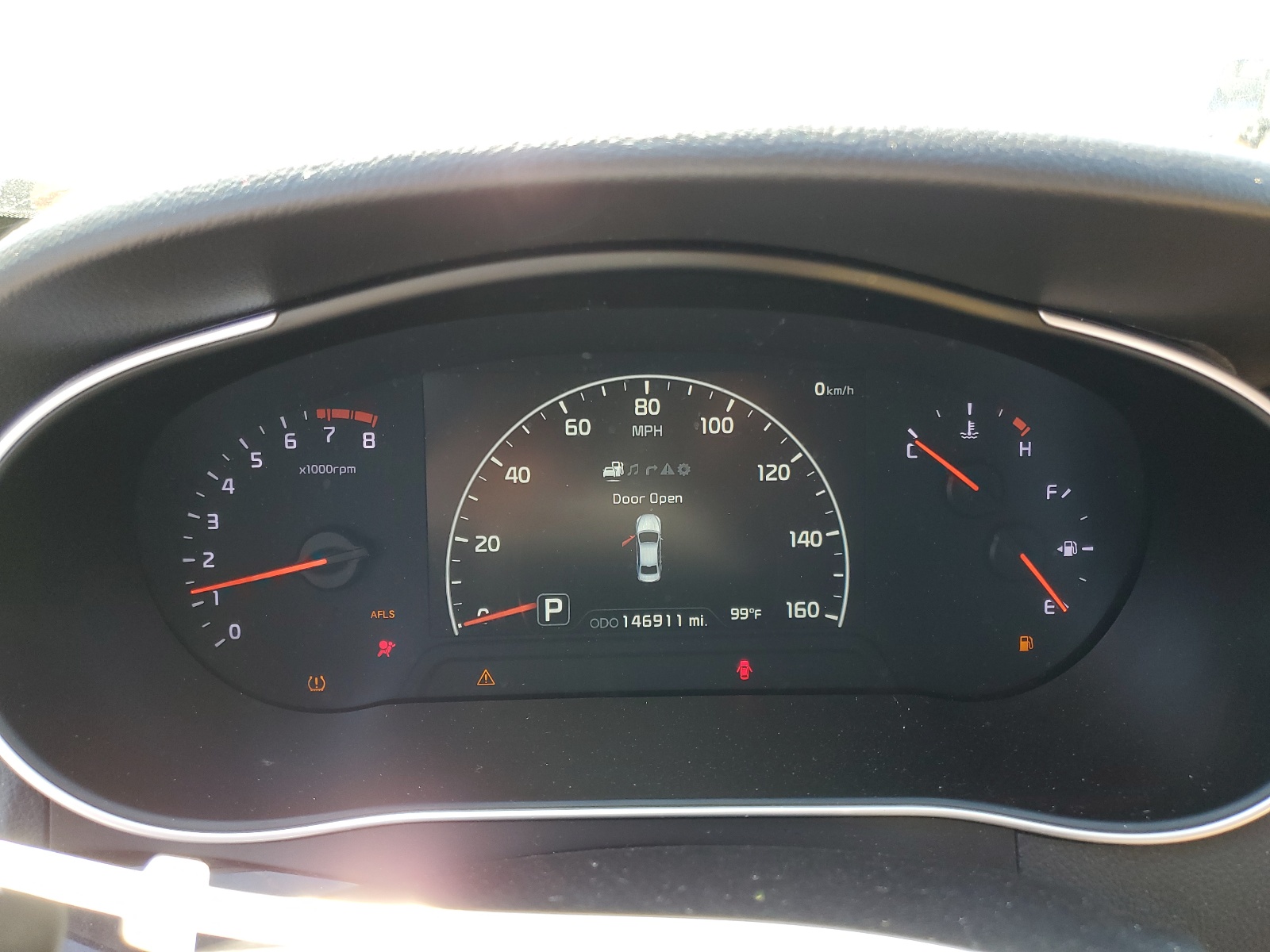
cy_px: 476
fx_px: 954
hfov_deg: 67.3
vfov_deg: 53.1
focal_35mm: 26
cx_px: 635
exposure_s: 1/120
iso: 58
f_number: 1.5
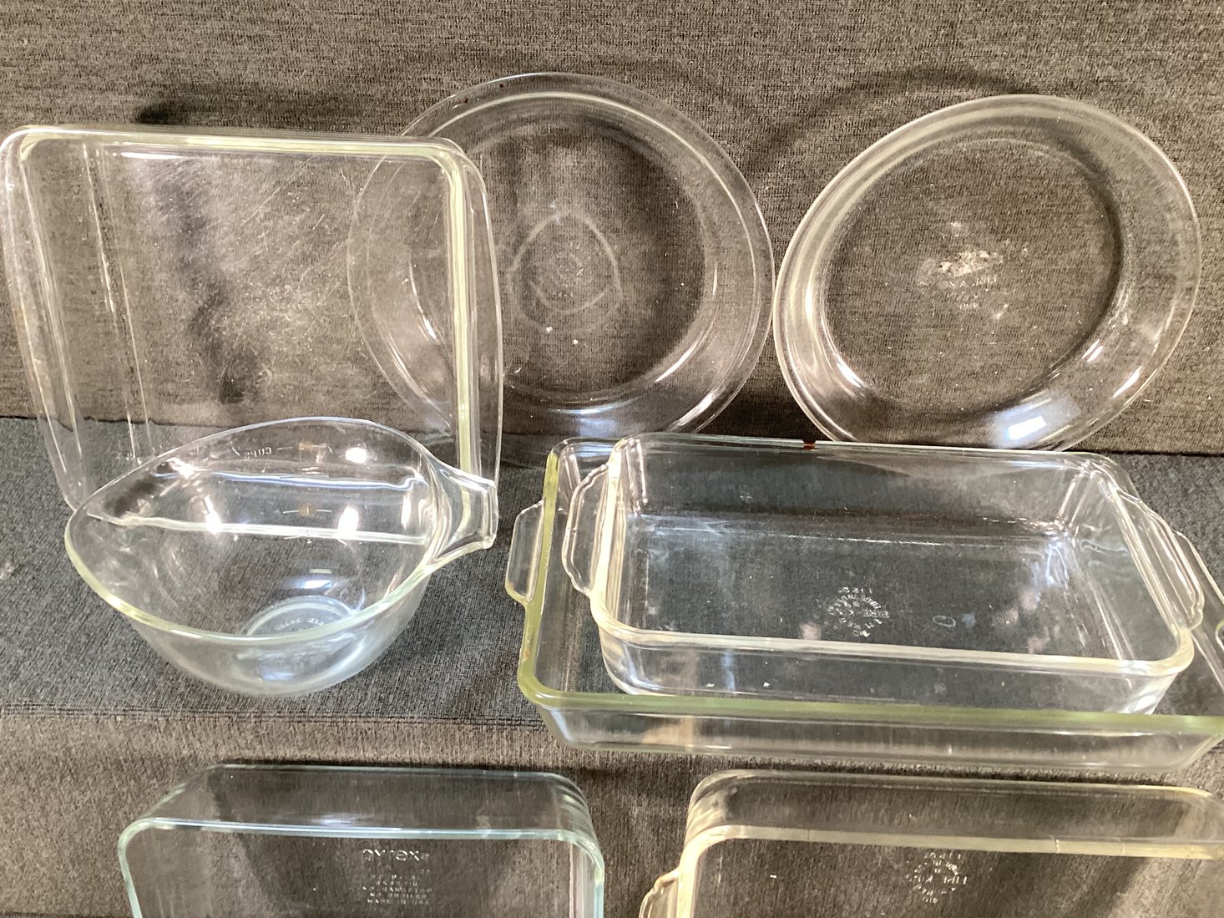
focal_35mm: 32
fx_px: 1131
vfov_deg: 44.1
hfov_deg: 56.8
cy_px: 463
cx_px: 617
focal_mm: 3.3
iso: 125
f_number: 2.4
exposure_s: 1/50
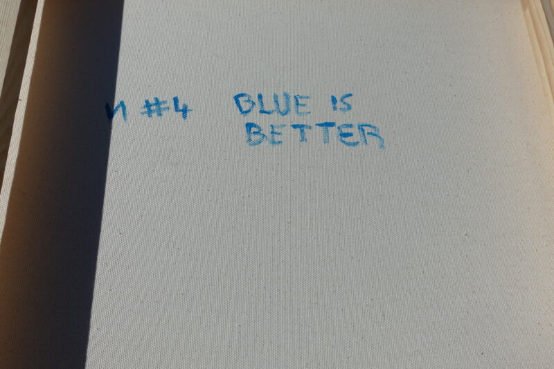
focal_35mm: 24
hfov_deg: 73.8
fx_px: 369
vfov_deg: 53.1
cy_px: 184
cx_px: 277
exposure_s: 1/500
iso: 125
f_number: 4
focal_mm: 8.8
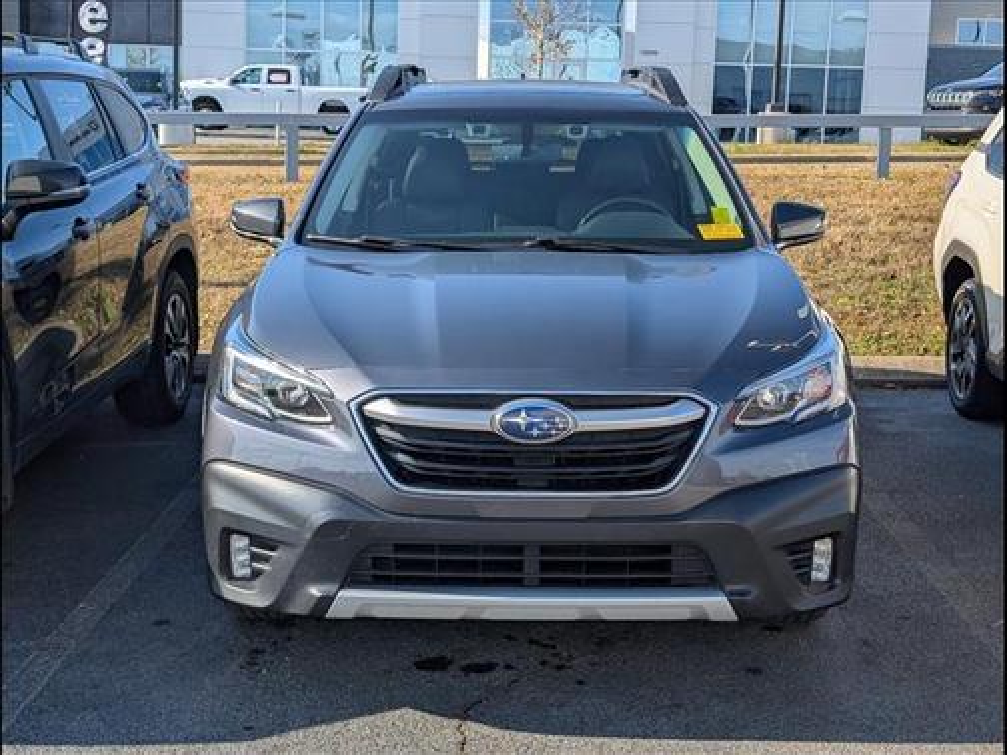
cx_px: 504
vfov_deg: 29.7
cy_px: 378
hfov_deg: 38.9
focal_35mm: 49
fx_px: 1425
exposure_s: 1/1111
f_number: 1.68
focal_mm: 6.9
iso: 21
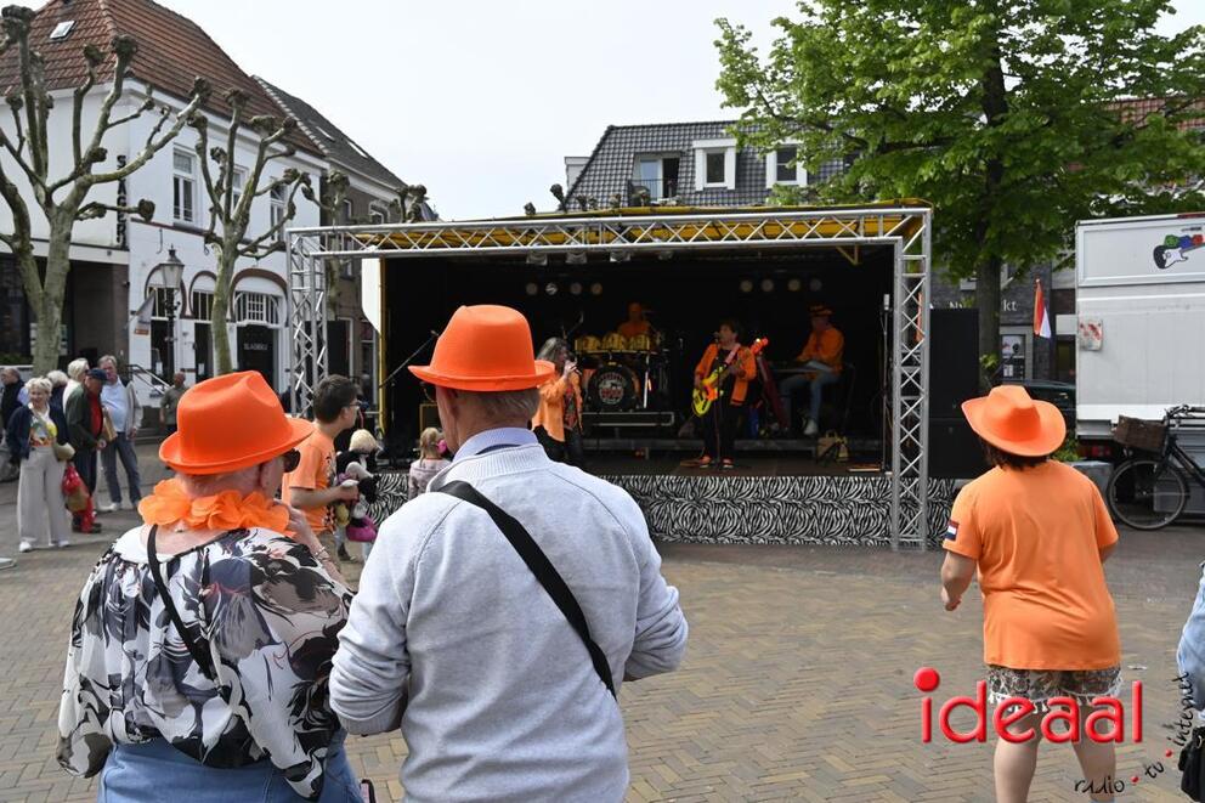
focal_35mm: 31
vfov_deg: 42.3
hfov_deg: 60.3
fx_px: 1037
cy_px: 402
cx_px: 602
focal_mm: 21
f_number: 6.3
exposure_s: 1/320
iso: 100
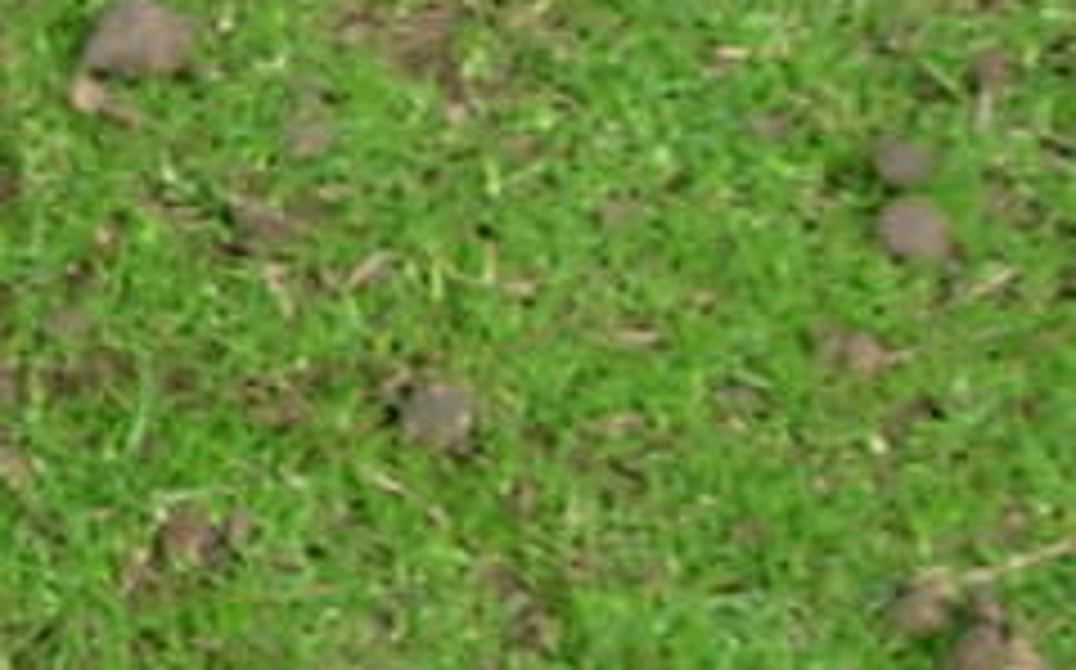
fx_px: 13333
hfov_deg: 4.5
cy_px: 207
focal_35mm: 455
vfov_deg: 2.9
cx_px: -1517
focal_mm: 10.5
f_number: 3.4
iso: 50
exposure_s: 1/470
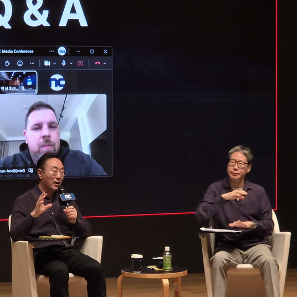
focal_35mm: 164
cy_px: 121
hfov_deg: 10.6
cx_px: 60
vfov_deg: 10.7
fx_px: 1592
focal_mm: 7
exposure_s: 1/120
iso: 64
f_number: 2.4
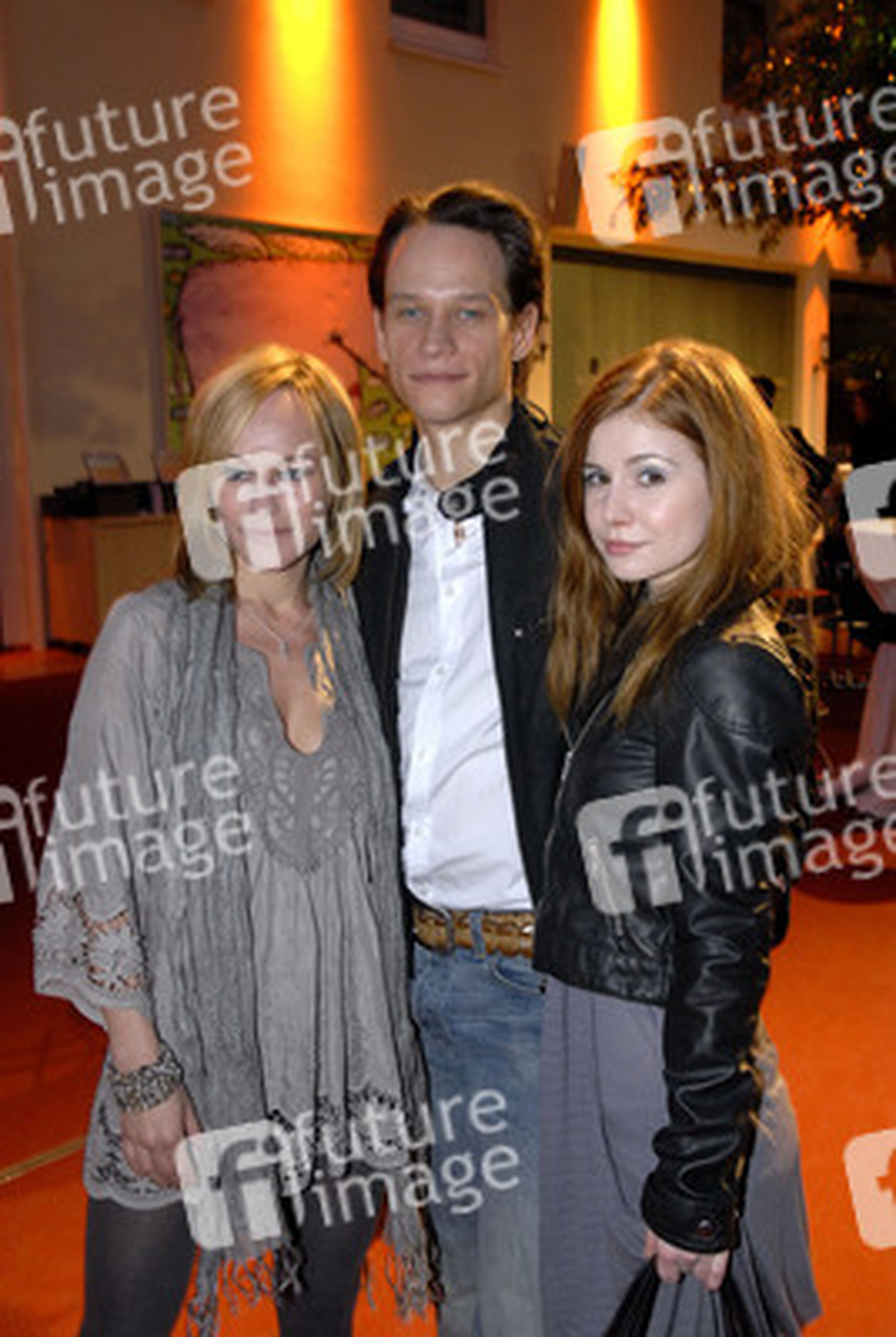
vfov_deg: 49.5
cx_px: 448
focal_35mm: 39
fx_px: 1451
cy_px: 668
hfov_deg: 34.3
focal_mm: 26
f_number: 5
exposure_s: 1/15
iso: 500
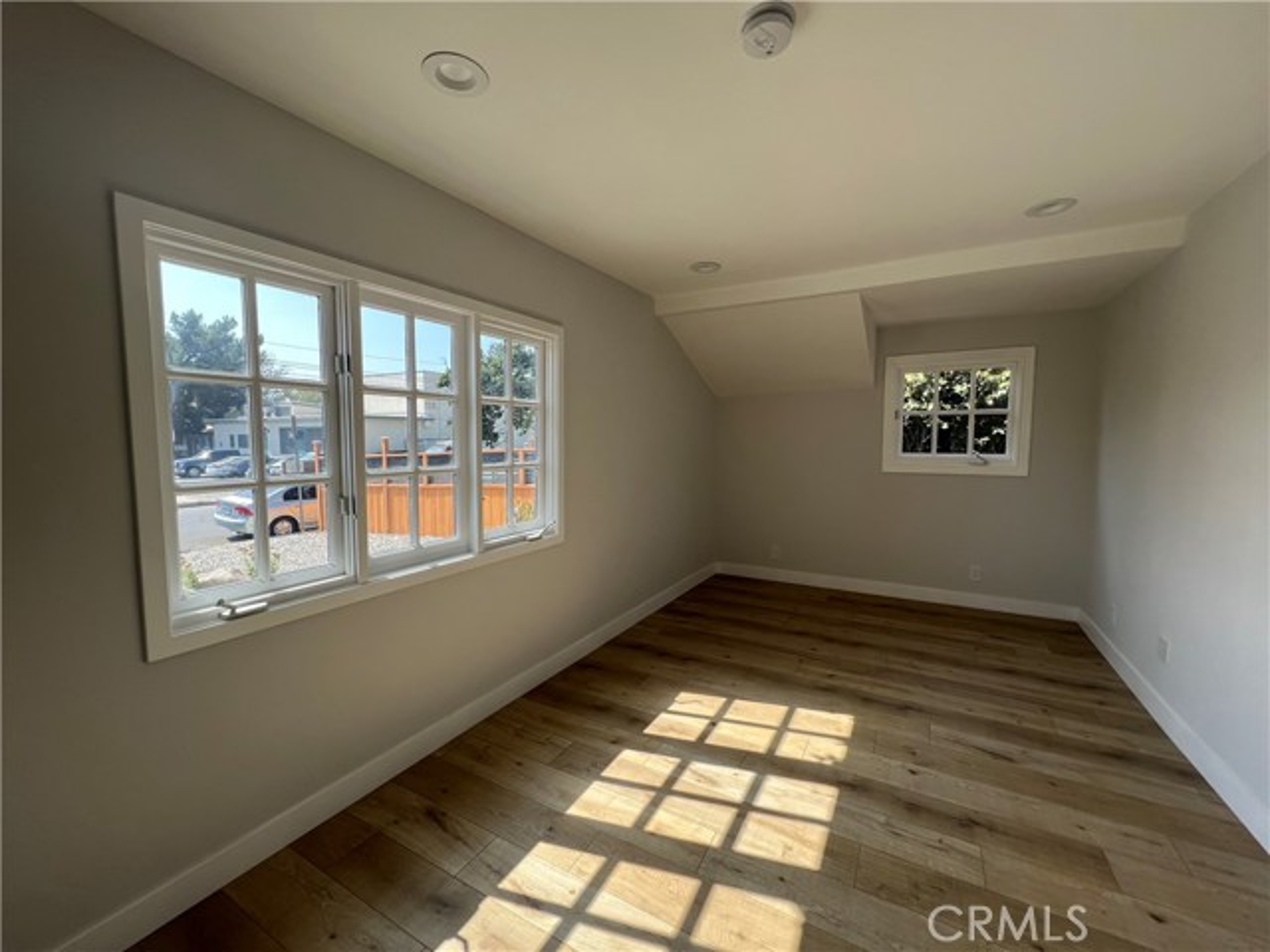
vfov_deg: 89.9
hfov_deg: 106.2
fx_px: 477
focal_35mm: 13
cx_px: 635
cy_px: 476
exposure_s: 1/303
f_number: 1.8
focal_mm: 1.57
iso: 32
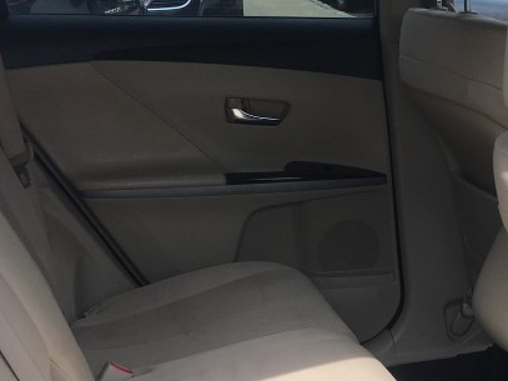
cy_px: 301
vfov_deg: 20.0
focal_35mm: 73
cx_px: 414
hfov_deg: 26.1
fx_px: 1071
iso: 25
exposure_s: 1/630
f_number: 2.2
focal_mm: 4.15
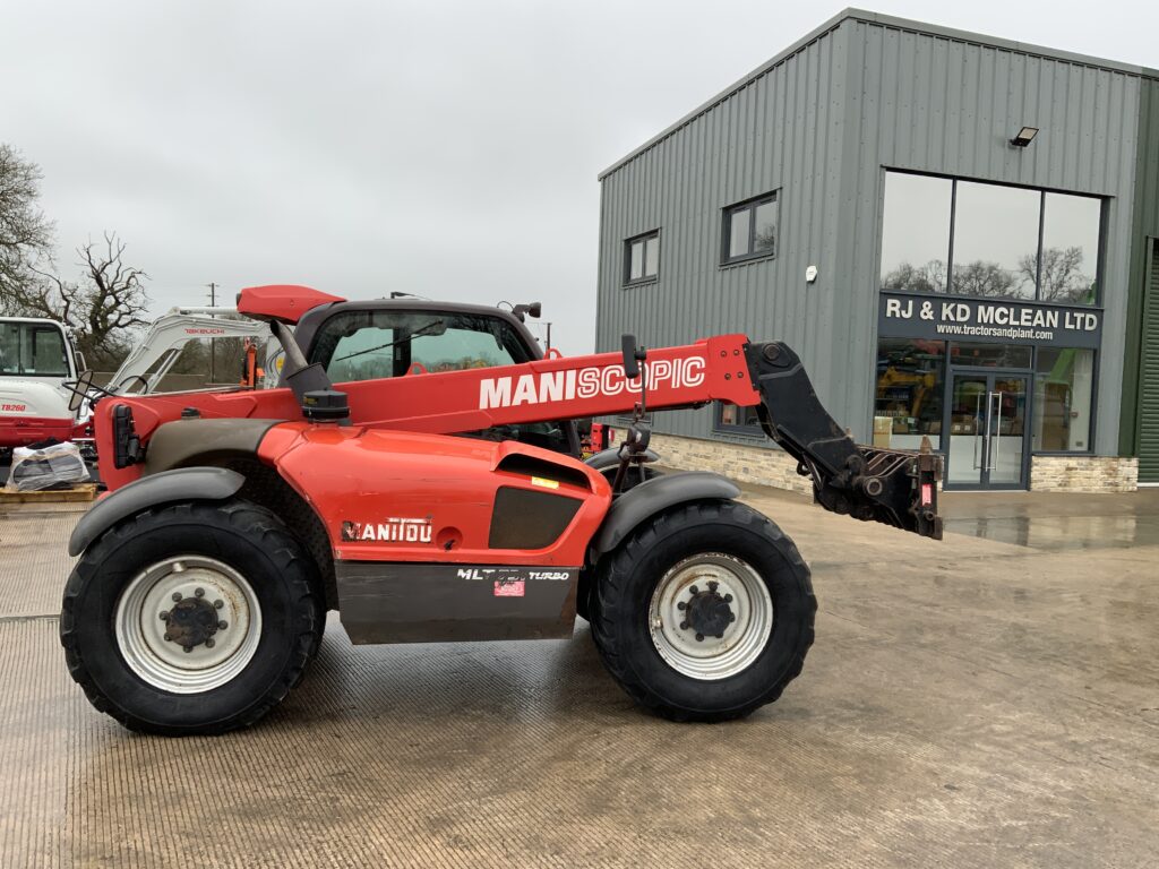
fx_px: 971
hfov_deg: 61.7
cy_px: 434
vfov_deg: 48.2
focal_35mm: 29
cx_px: 580
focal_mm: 3
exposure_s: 1/239
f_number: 1.8
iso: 16
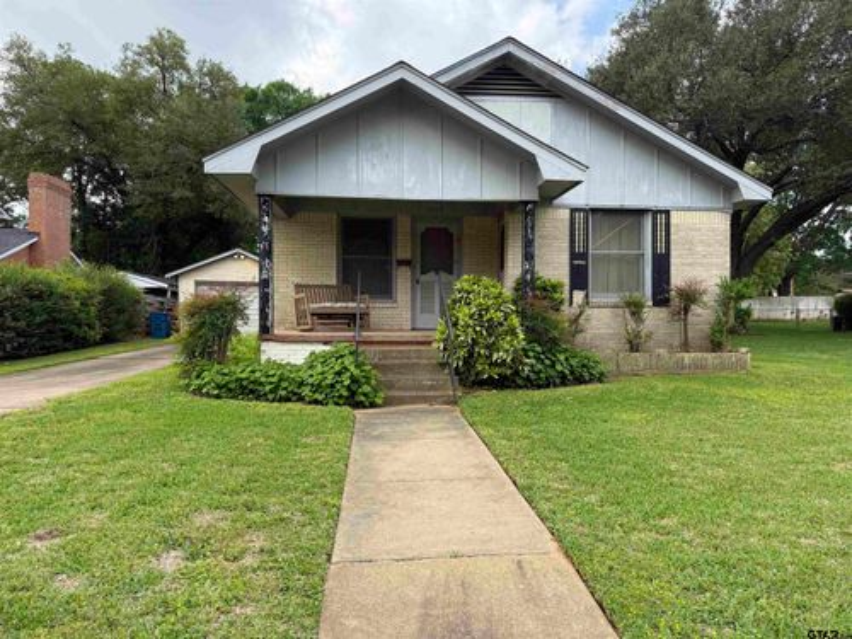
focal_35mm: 24
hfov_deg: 71.6
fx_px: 591
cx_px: 426
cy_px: 320
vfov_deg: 56.8
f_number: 1.78
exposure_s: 1/1653
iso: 100
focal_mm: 6.76
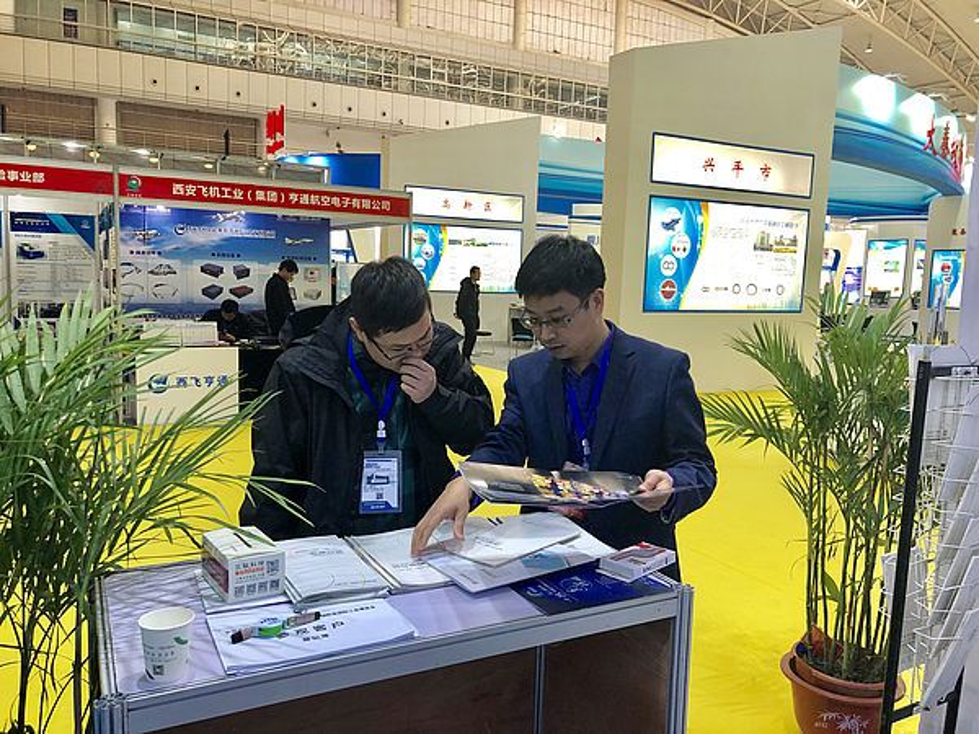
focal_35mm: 28
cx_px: 490
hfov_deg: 63.4
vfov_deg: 49.7
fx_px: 792
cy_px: 367
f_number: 1.8
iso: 32
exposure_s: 1/33
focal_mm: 4
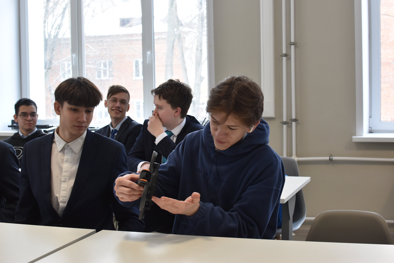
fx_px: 575
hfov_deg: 37.9
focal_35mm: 52
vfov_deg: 25.8
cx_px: 197
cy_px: 132
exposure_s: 1/160
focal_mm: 35
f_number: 5.6
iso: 1000
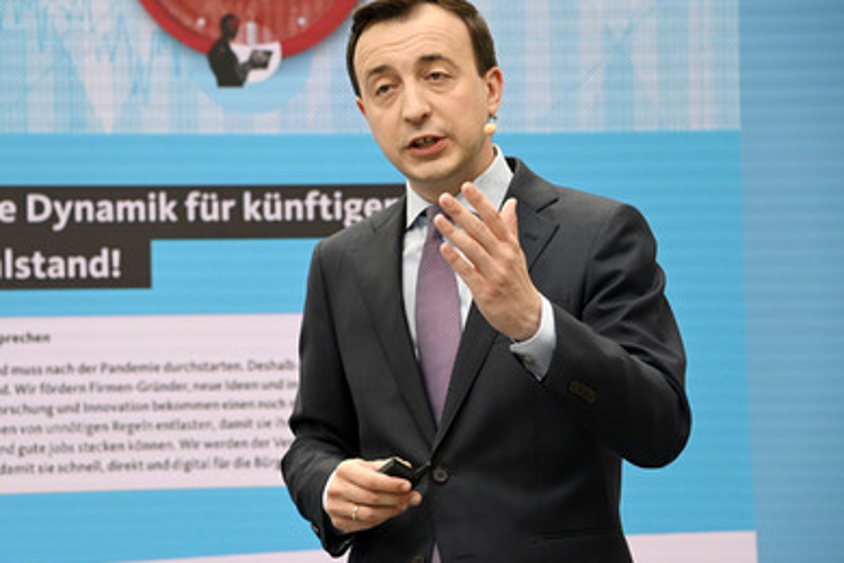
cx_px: 378
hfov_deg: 13.2
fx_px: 3657
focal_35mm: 156
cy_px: 288
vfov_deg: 8.8
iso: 3200
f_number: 6.3
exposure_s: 1/500
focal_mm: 135
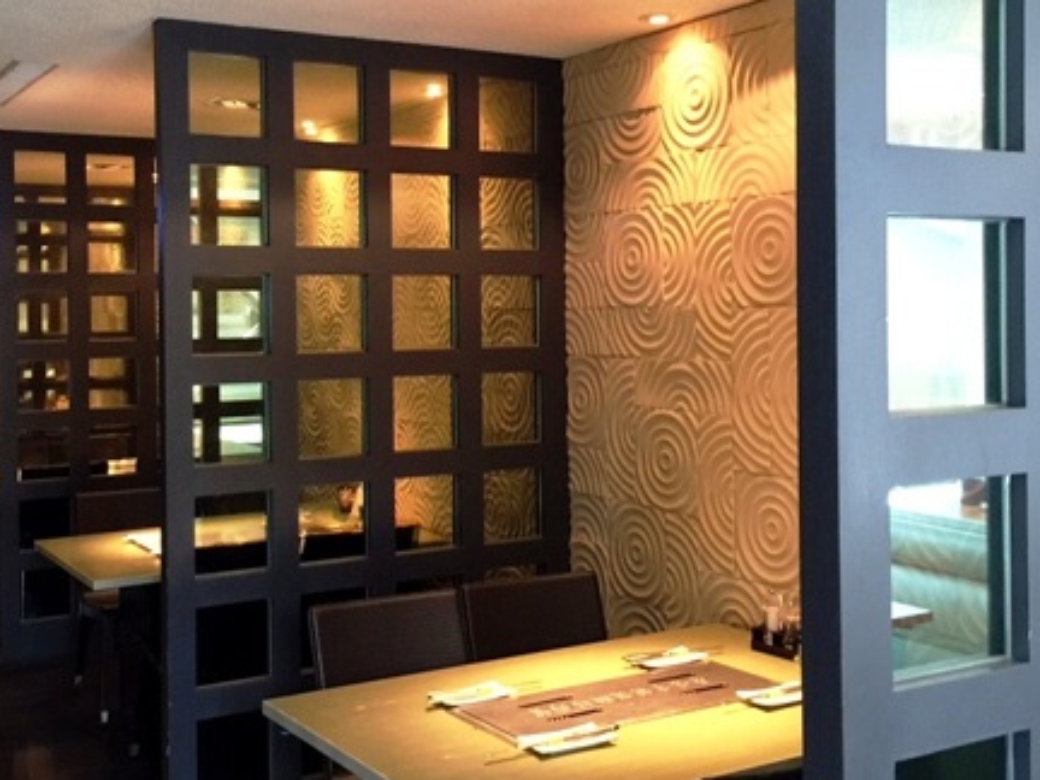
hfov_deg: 43.8
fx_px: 1292
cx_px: 484
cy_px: 323
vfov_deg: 33.5
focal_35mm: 43
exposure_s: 1/10
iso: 125
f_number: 2.2
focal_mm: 4.15
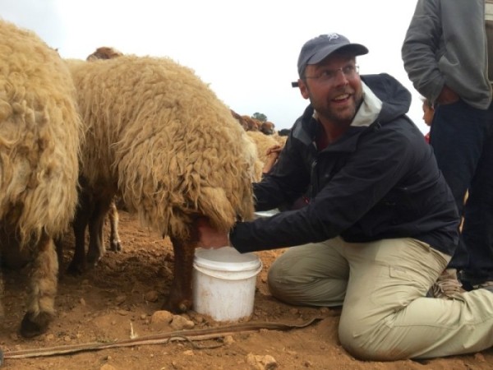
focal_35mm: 29
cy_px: 185
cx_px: 246
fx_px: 413
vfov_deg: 48.2
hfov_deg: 61.7
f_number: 2.2
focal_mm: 4.15
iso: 25
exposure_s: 1/164
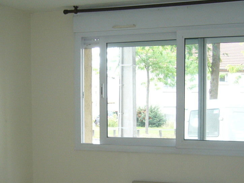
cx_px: 113
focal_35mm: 62
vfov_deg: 23.5
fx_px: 437
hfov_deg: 31.2
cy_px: 121
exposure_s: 1/30
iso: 125
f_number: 2.8
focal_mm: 5.8
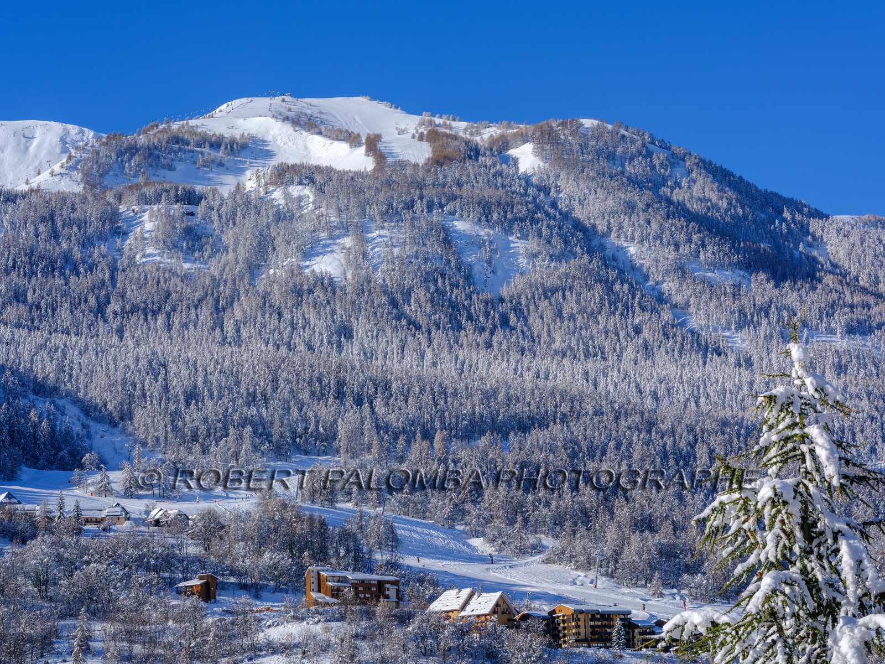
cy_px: 332
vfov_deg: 16.2
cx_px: 442
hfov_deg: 21.5
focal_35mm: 91
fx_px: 2327
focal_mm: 115.3
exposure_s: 1/250
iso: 320
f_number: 16
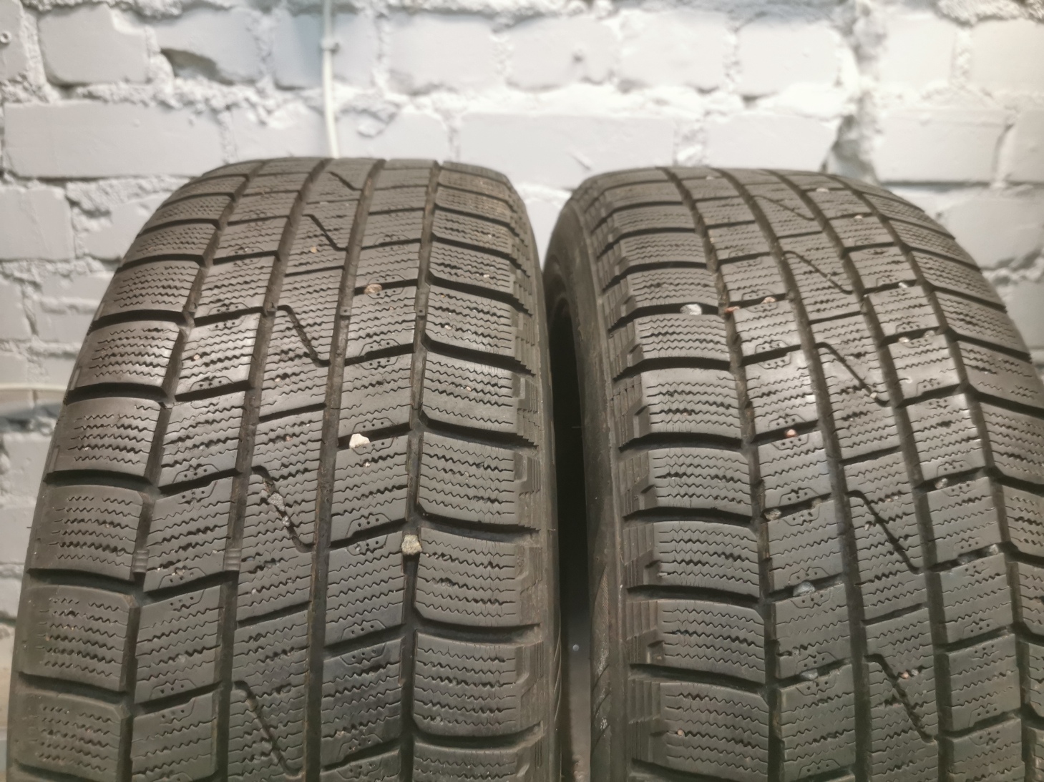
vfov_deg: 51.3
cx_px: 522
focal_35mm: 27
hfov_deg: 65.3
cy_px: 391
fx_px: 814
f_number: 1.6
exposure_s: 1/50
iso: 200
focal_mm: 5.56
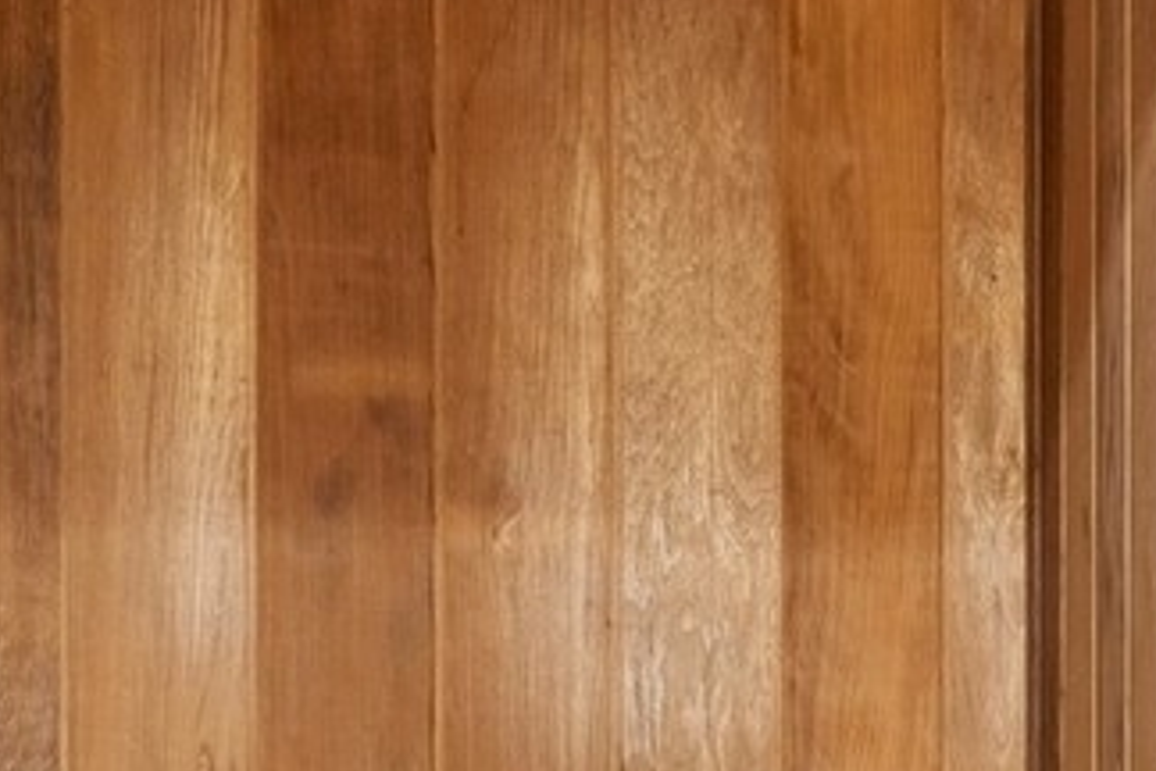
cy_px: 882
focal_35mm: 75
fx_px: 2408
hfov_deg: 24.6
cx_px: 1359
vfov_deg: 17.5
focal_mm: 15
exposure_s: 2
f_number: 9.5
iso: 200
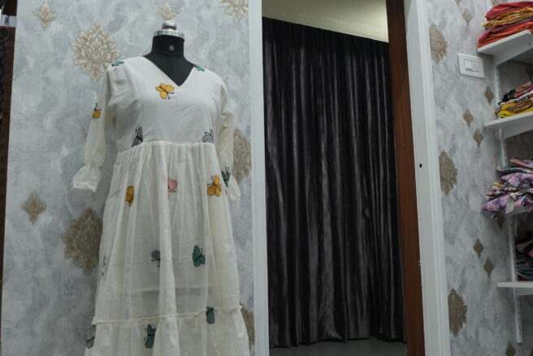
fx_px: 579
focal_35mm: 39
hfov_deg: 49.4
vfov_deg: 34.1
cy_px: 148
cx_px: 286
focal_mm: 16.7
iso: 200
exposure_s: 1/100
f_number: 2.8
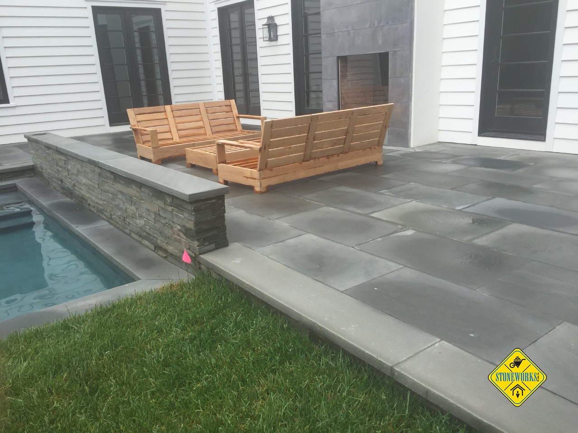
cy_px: 216
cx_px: 289
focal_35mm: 29
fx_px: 484
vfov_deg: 48.2
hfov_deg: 61.7
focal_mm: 4.15
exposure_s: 1/1319
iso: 32
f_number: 2.2
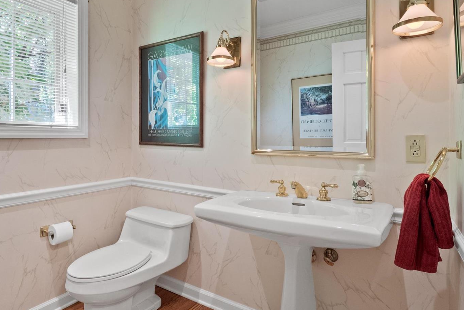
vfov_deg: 59.4
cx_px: 207
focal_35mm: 21
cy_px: 144
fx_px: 271
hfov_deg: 80.9
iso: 400
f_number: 8
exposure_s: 1/2.5
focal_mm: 9
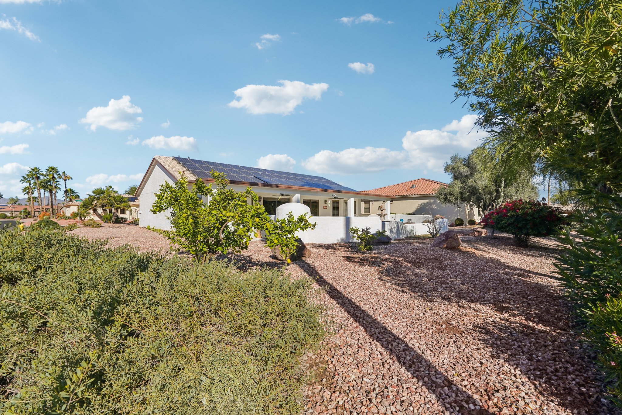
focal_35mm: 16
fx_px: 276
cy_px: 208
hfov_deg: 96.7
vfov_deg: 73.7
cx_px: 311
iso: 400
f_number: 8
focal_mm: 16
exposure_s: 1/1600
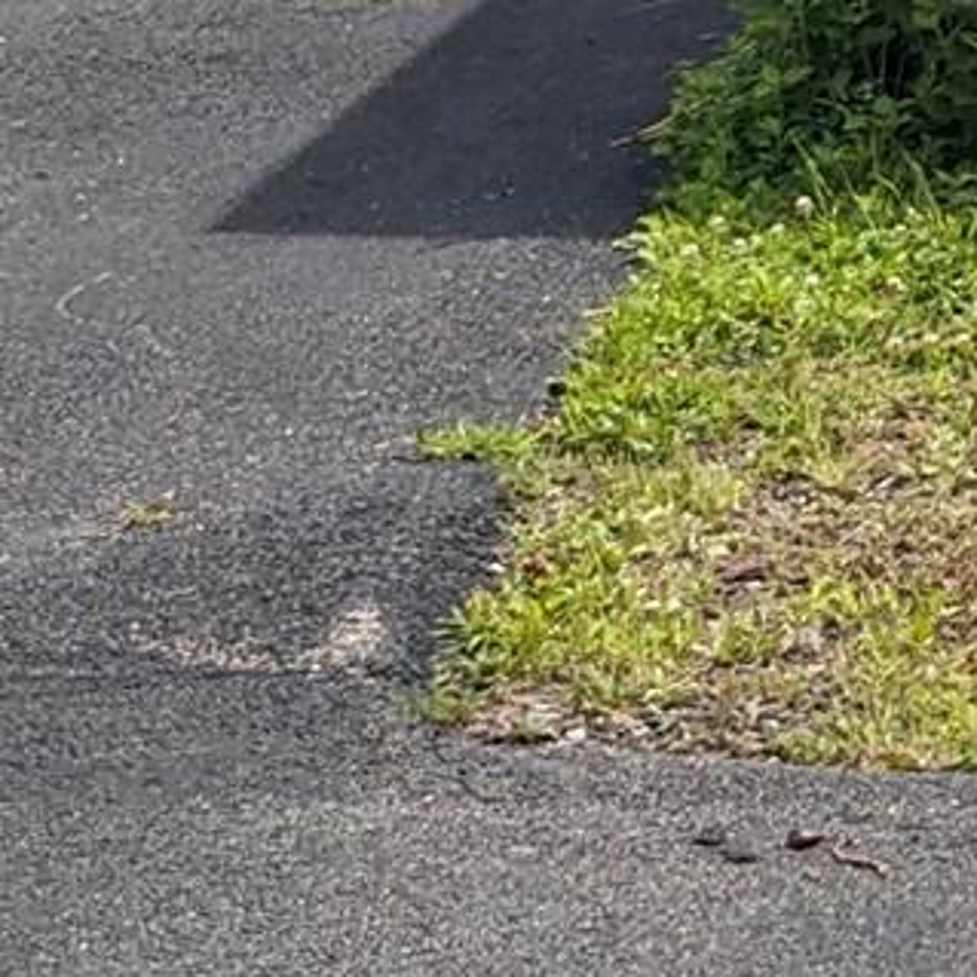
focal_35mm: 153
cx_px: 1789
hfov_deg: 10.7
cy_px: -833
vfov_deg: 10.7
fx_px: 4886
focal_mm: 4.38
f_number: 1.73
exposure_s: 1/7812
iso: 58
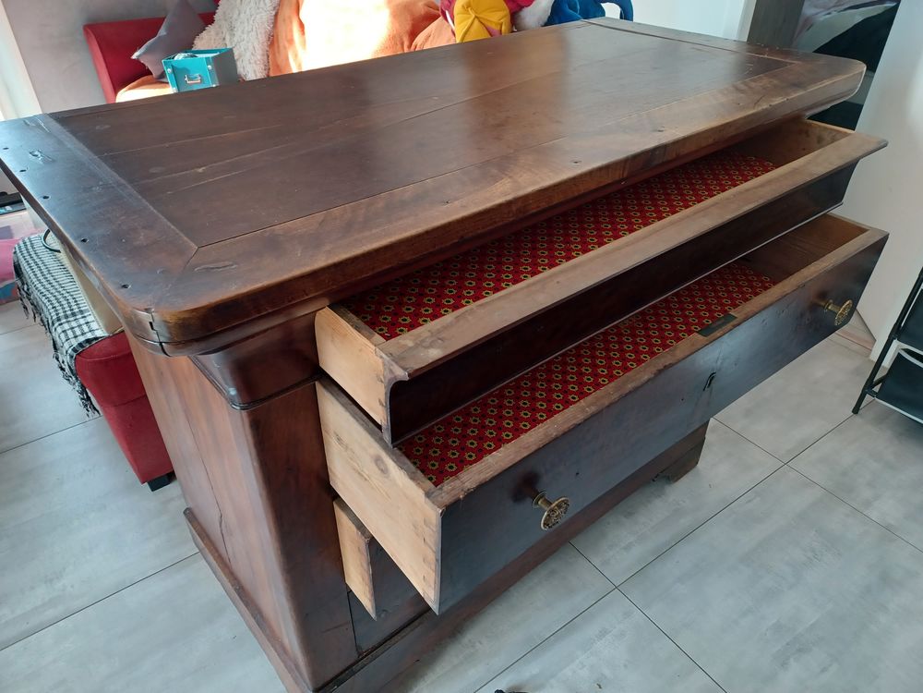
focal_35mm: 25
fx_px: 667
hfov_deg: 69.4
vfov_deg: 54.9
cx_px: 462
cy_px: 346
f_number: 1.8
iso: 200
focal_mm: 4.6
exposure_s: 1/50
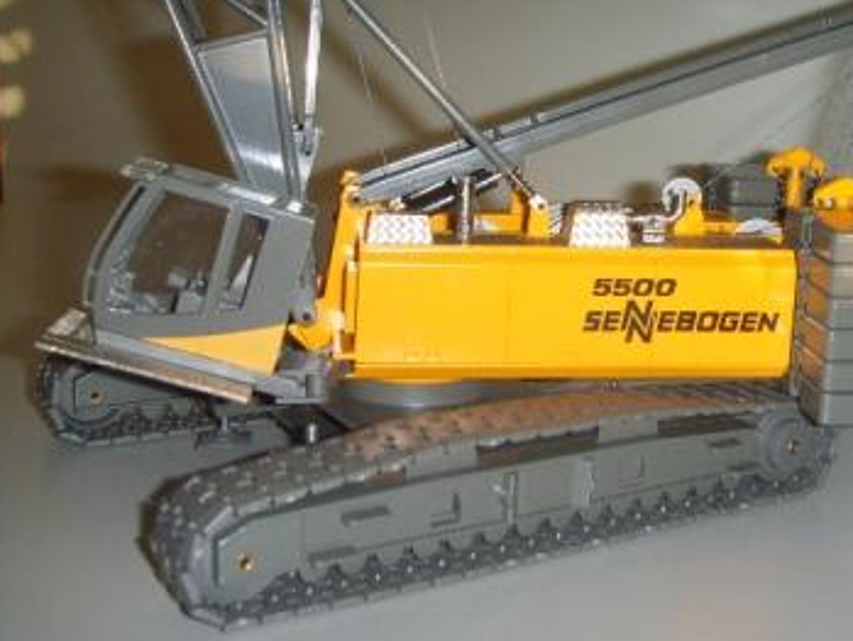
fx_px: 1233
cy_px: 318
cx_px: 521
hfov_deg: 38.0
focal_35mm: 50
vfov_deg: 29.1
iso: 100
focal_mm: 6.6
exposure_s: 1/45
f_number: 3.5
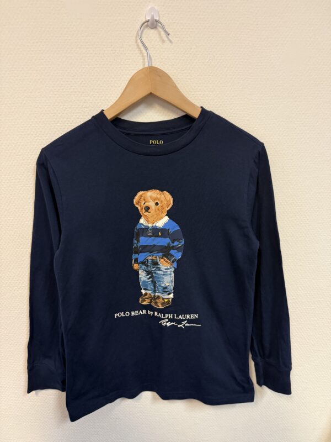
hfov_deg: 56.8
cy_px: 221
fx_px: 306
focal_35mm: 24
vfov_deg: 71.6
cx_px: 166
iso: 400
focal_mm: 6.76
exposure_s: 1/50
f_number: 1.78
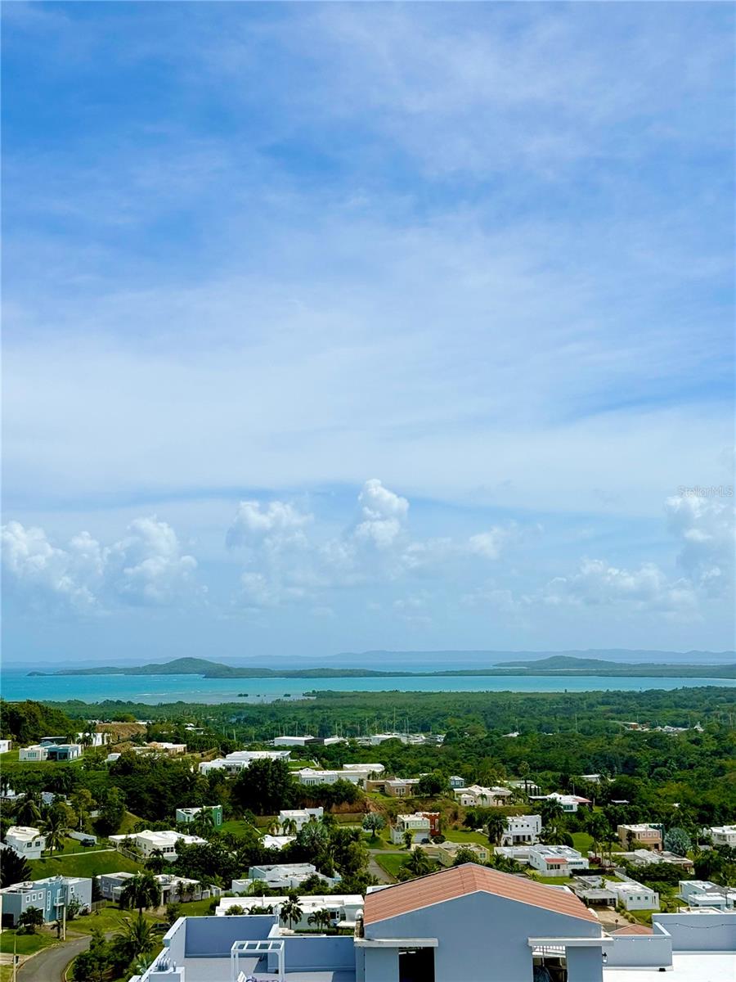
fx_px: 1361
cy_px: 491
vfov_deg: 39.7
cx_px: 368
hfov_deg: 30.3
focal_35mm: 48
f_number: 1.78
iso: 64
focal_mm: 6.76
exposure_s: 1/7143
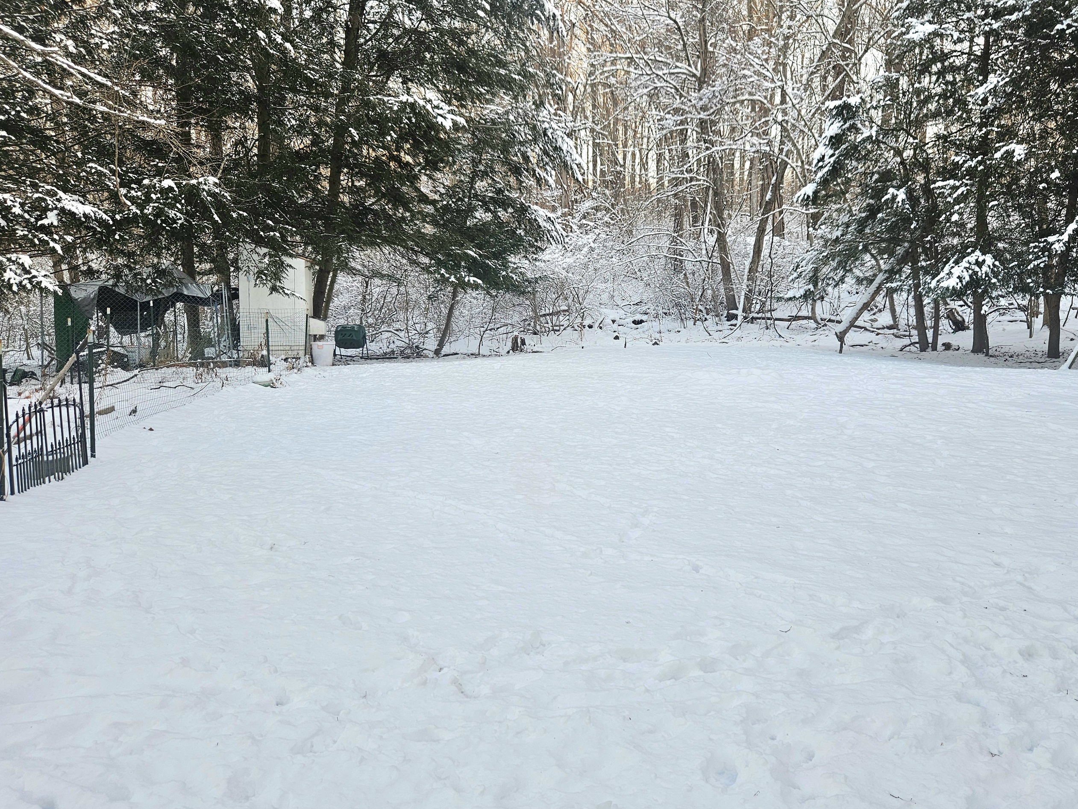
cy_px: 367
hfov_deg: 63.3
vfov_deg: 49.7
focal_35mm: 28
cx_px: 595
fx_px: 872
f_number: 1.8
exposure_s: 1/120
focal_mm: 5.4
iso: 40
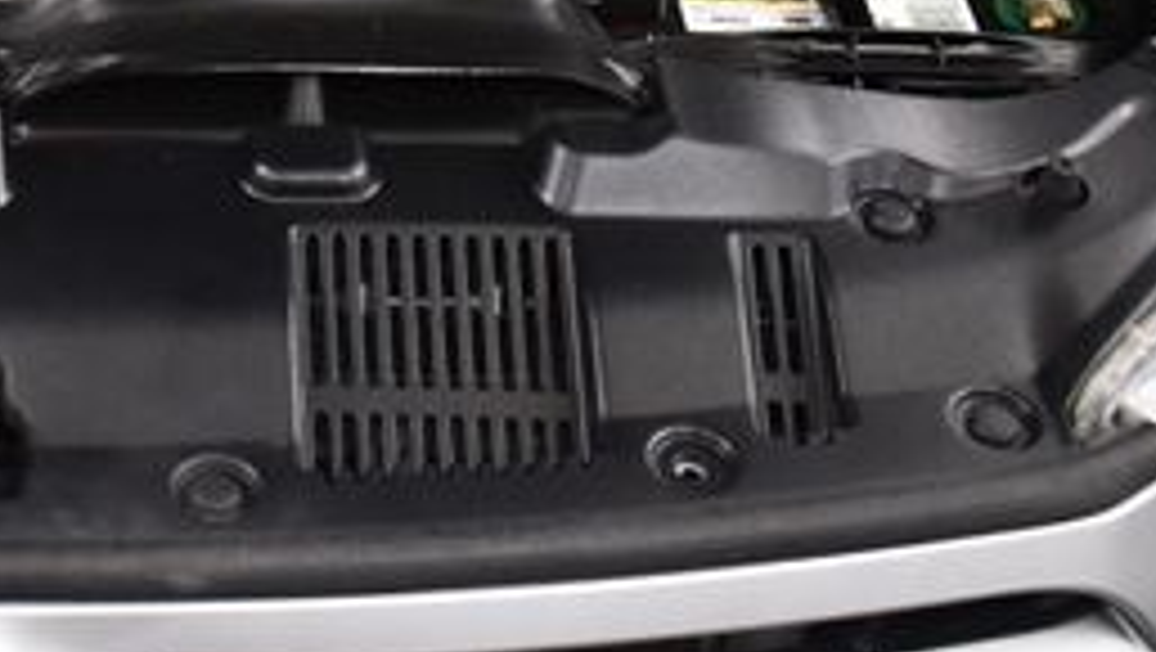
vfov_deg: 12.6
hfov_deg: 21.5
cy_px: -157
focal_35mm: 94
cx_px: -108
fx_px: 2883
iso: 1800
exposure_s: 1/125
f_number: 3.5
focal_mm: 18
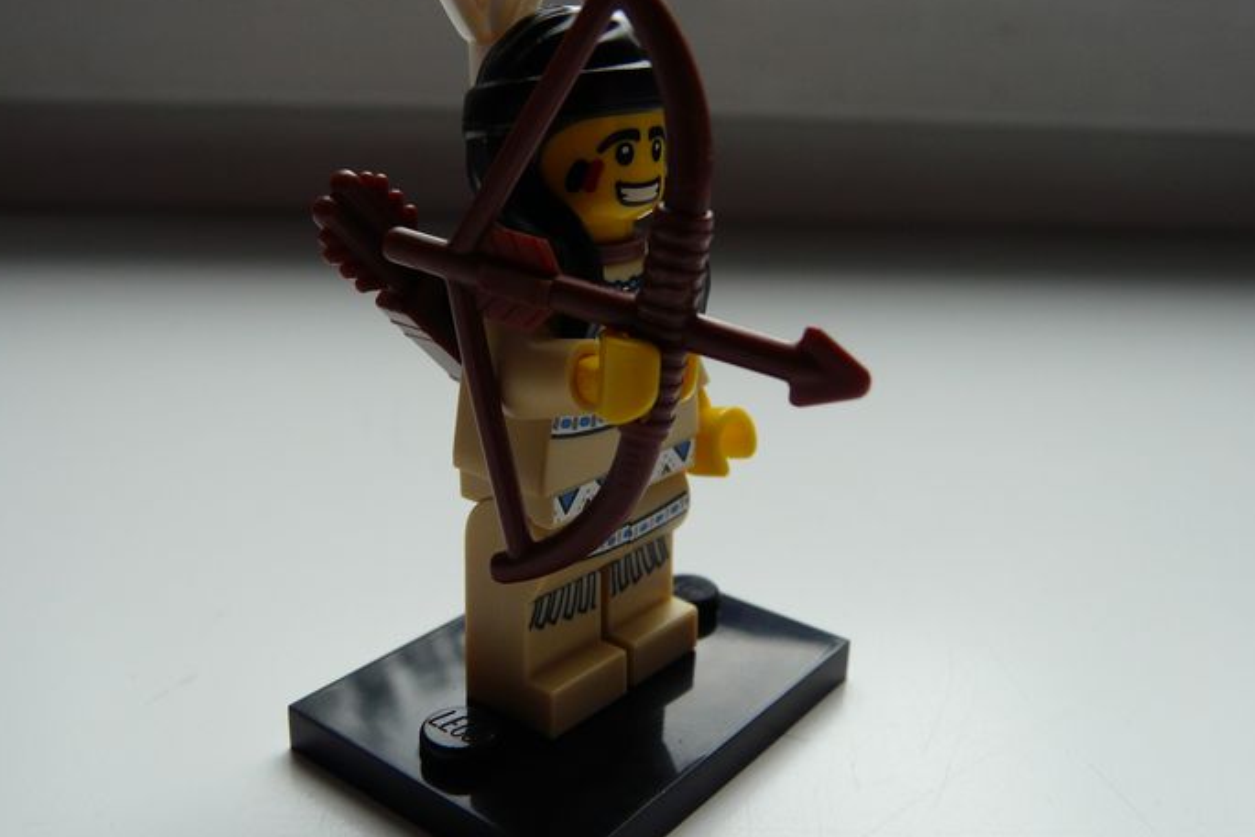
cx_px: 623
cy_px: 361
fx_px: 1185
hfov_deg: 55.8
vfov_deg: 38.8
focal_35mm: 34
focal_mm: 4.6
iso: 100
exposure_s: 1/100
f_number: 3.2
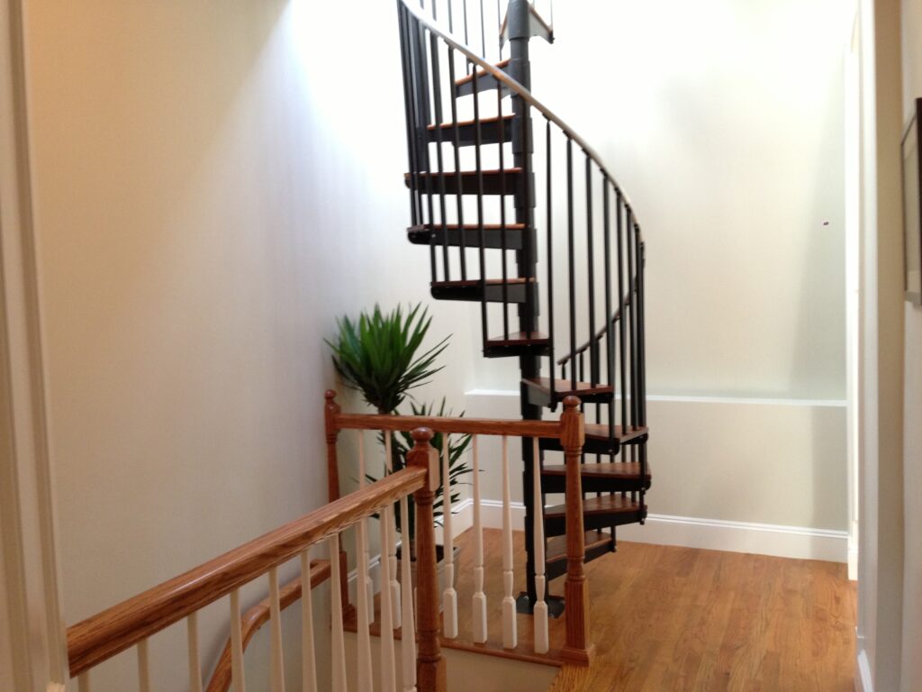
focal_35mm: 33
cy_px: 346
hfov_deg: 55.4
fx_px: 879
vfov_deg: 42.9
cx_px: 461
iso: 125
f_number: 2.4
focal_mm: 4.13
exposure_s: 1/20
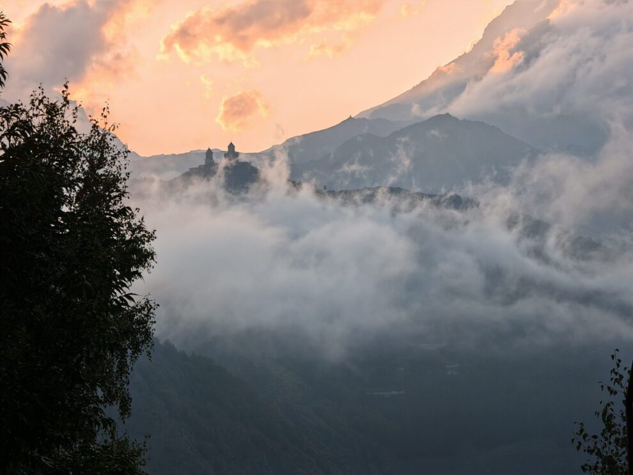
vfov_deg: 11.0
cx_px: 316
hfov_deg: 14.6
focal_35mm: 135
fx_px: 2469
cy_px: 238
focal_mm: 15.38
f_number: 2.6
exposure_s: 1/610
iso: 100
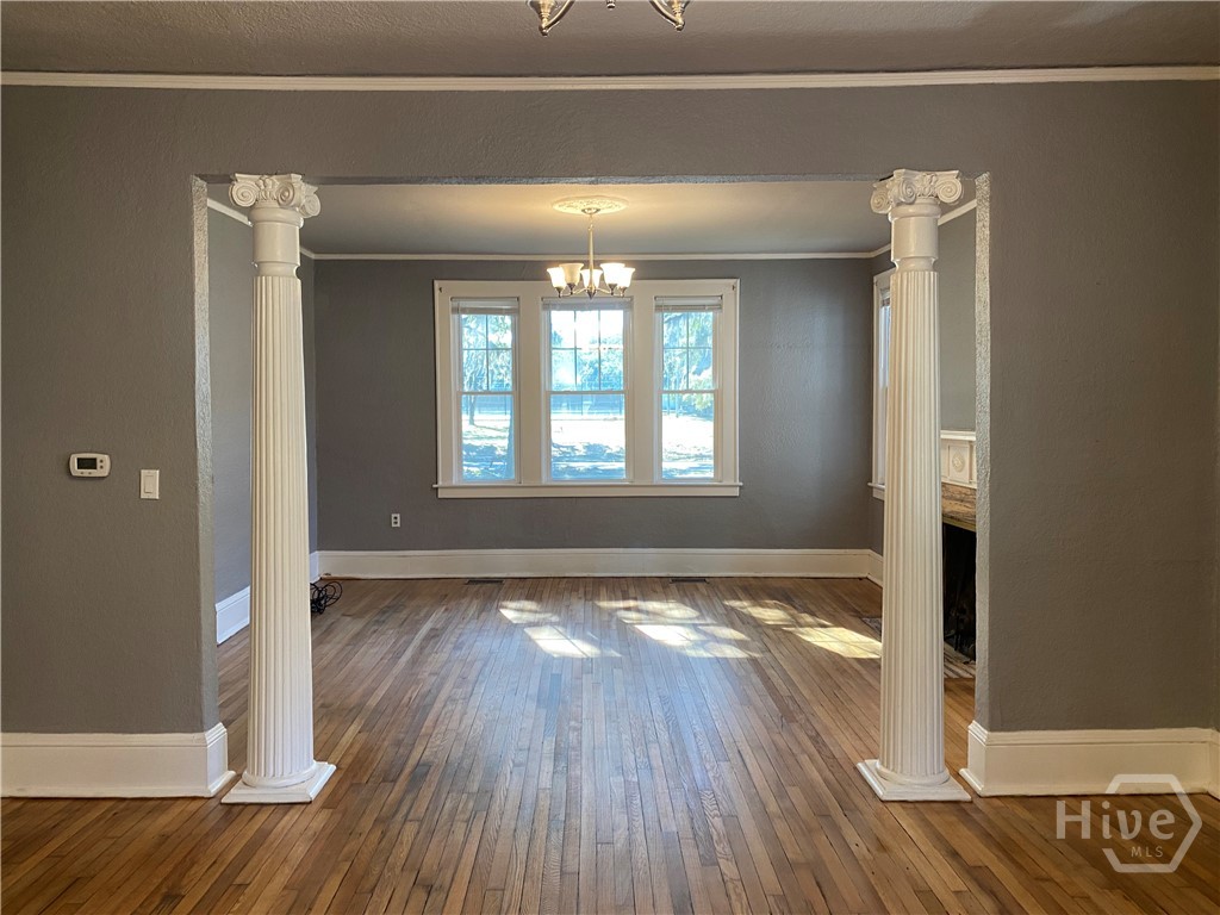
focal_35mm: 26
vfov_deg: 53.1
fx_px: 916
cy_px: 458
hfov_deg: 67.3
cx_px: 610
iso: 125
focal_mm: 4.25
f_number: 1.8
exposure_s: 1/60
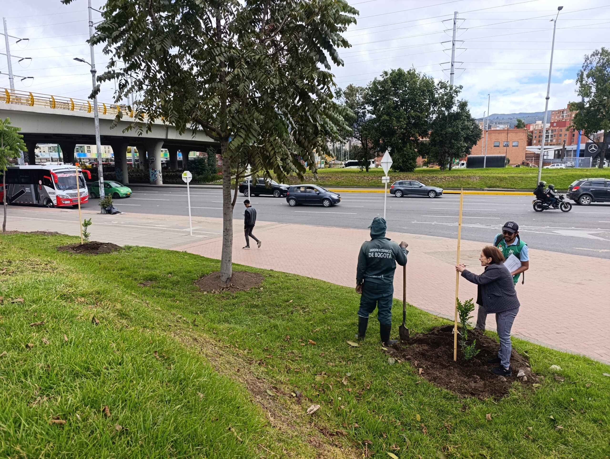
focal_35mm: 23
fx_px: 406
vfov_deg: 59.0
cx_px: 305
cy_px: 230
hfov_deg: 73.8
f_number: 1.6
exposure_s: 1/520
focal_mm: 6.14
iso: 50
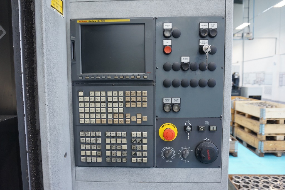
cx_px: 142
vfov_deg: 53.1
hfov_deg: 73.7
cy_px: 95
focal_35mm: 24
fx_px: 190
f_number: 4
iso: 640
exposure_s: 1/60
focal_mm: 16
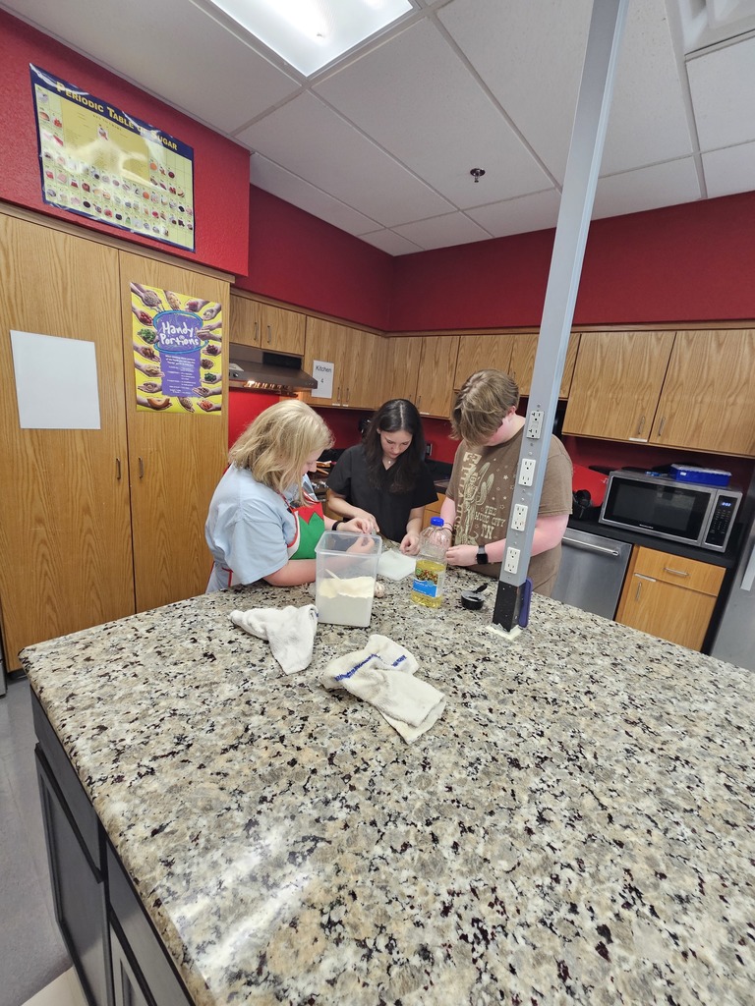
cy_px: 503
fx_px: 378
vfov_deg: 106.2
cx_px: 378
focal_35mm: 13
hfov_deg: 89.9
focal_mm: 2.2
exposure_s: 1/60
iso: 320
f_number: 2.2
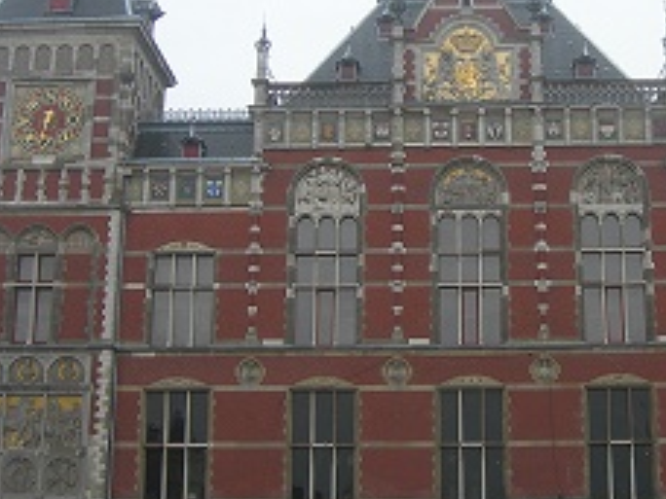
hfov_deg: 30.0
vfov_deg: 22.9
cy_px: 204
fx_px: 1231
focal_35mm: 64
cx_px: 450
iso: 50
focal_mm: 7.8
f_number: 2.8
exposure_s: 1/232
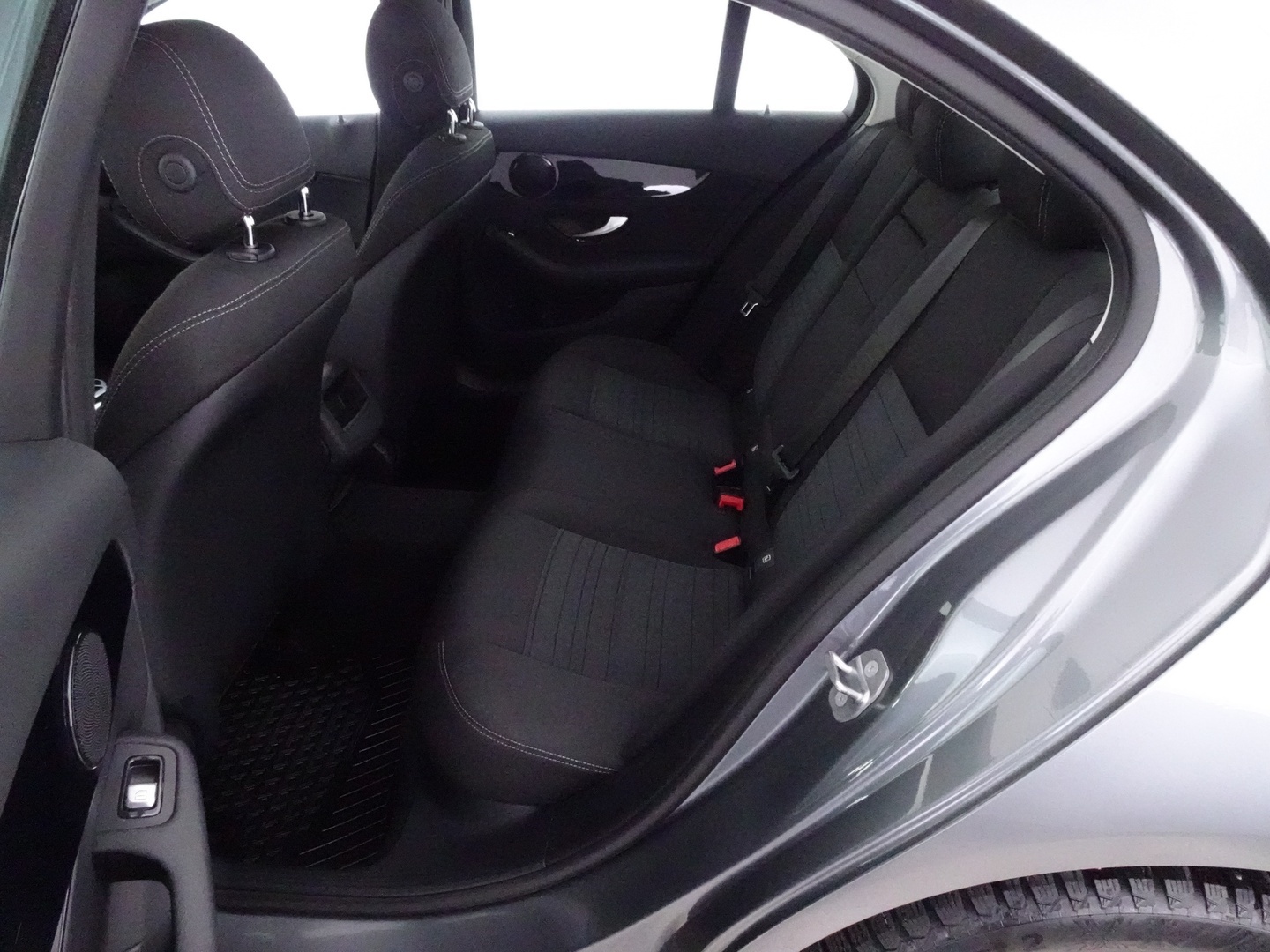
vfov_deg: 56.8
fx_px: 881
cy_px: 476
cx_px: 635
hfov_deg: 71.6
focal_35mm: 24
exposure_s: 1/30
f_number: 3.5
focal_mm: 4.25
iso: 3200
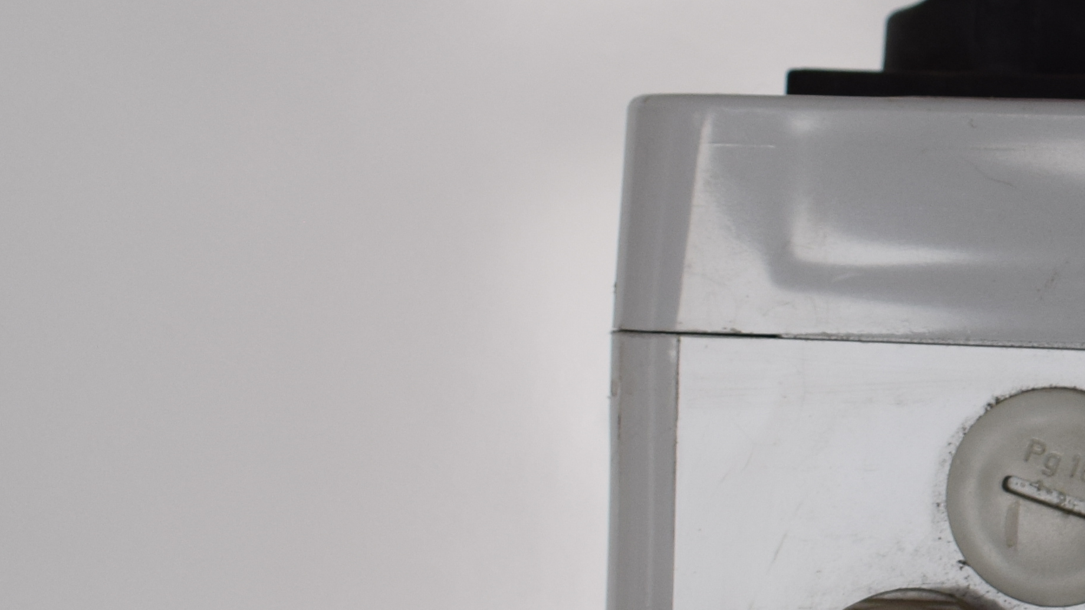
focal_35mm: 123
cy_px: 284
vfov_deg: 9.9
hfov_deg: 16.2
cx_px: 1526
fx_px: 3539
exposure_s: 1/125
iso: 400
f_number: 5.6
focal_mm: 24
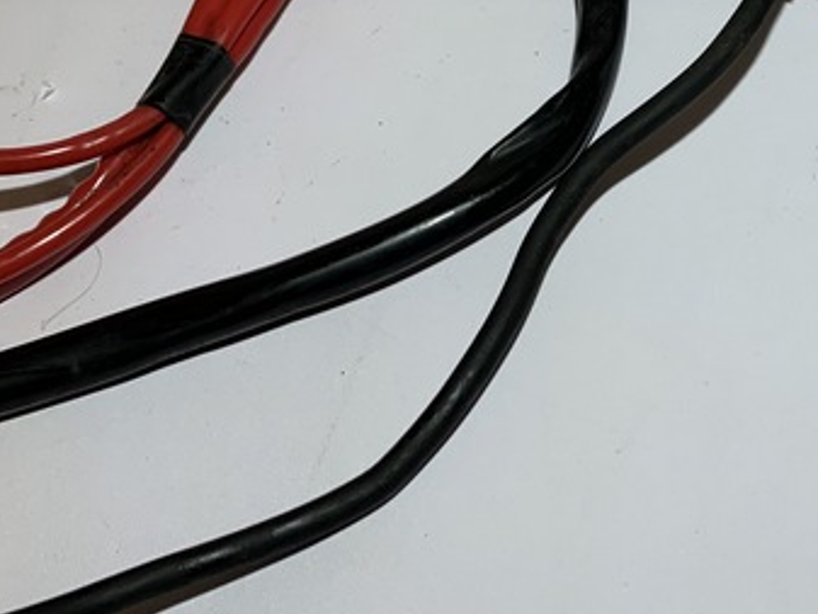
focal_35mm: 59
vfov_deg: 24.2
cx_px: 684
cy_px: 64
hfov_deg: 31.6
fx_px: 1395
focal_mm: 4.25
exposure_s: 1/122
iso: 32
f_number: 1.8
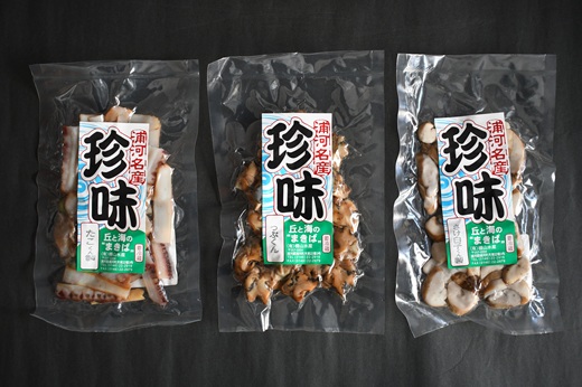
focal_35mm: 40
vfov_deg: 33.4
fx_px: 646
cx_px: 291
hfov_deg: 48.5
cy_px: 194
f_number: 4.5
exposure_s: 1/80
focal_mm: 27
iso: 1000
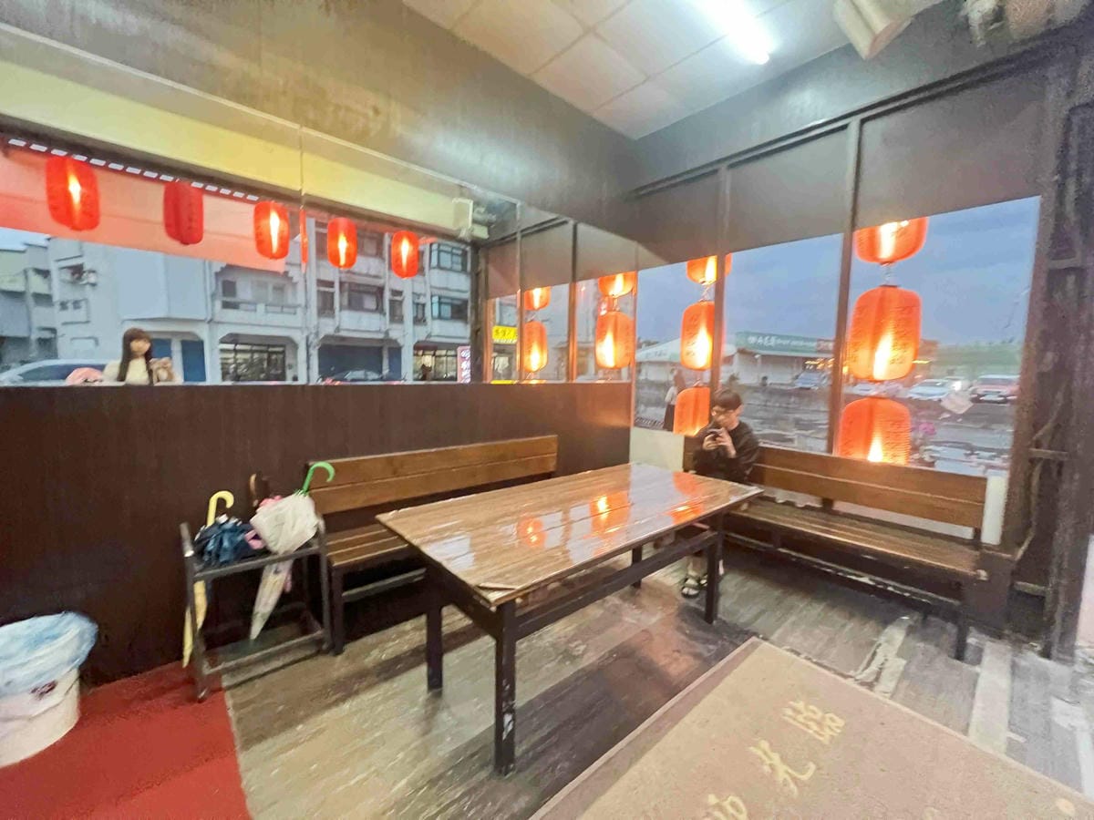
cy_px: 410
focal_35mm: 13
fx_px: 411
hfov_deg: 106.2
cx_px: 547
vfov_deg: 89.9
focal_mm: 1.57
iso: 1000
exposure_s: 1/60
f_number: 1.8
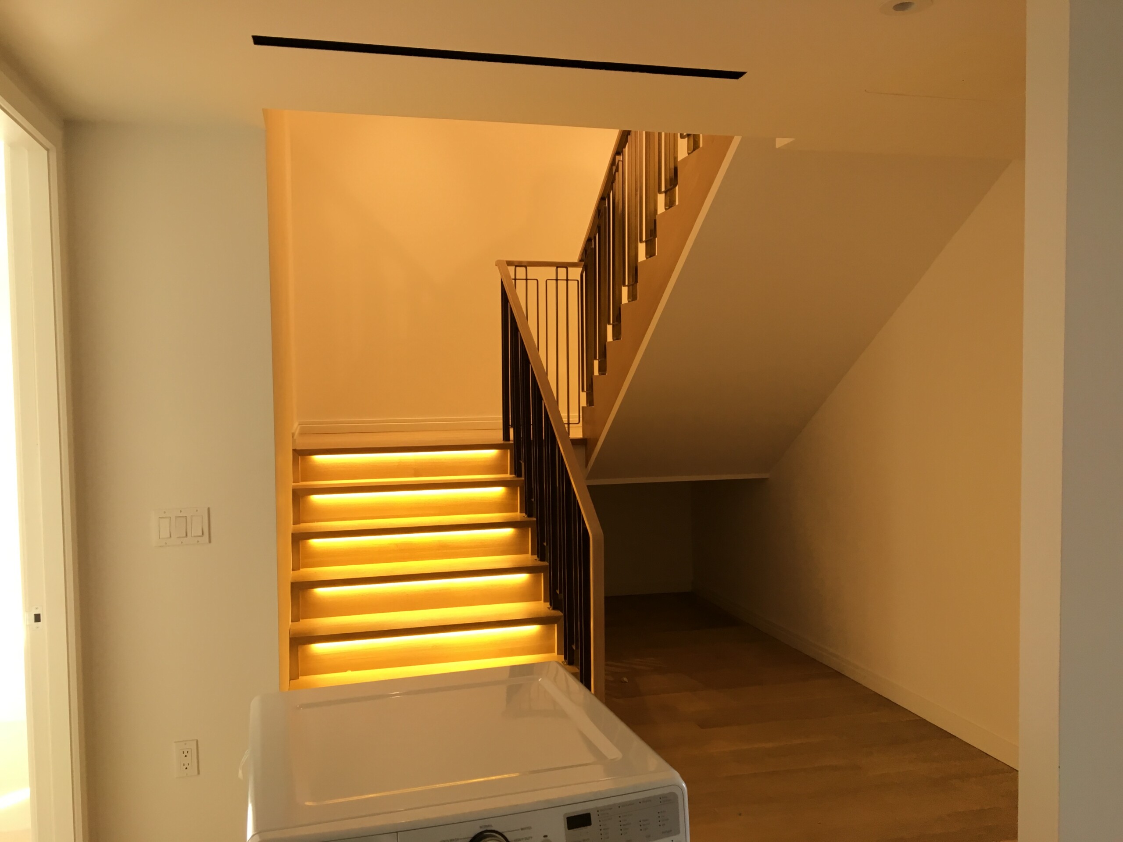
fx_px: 941
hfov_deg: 61.7
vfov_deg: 48.2
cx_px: 562
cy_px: 421
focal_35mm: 29
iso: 50
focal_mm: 4.15
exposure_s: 1/30
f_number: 2.2
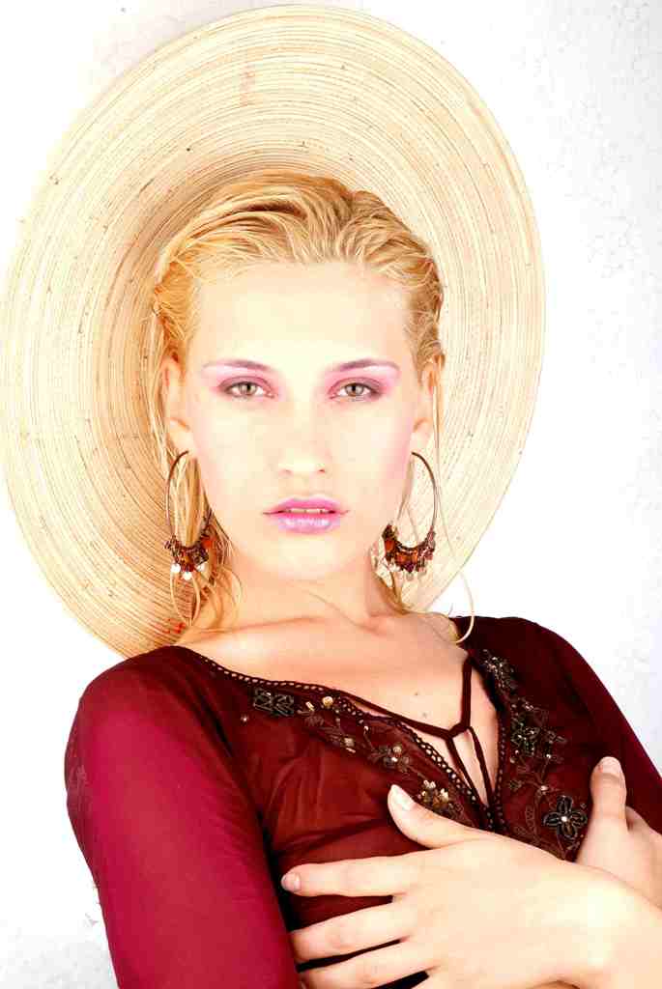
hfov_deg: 15.7
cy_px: 494
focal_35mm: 87
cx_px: 331
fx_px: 2394
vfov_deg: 23.4
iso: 100
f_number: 22
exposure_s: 1/125
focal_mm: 58
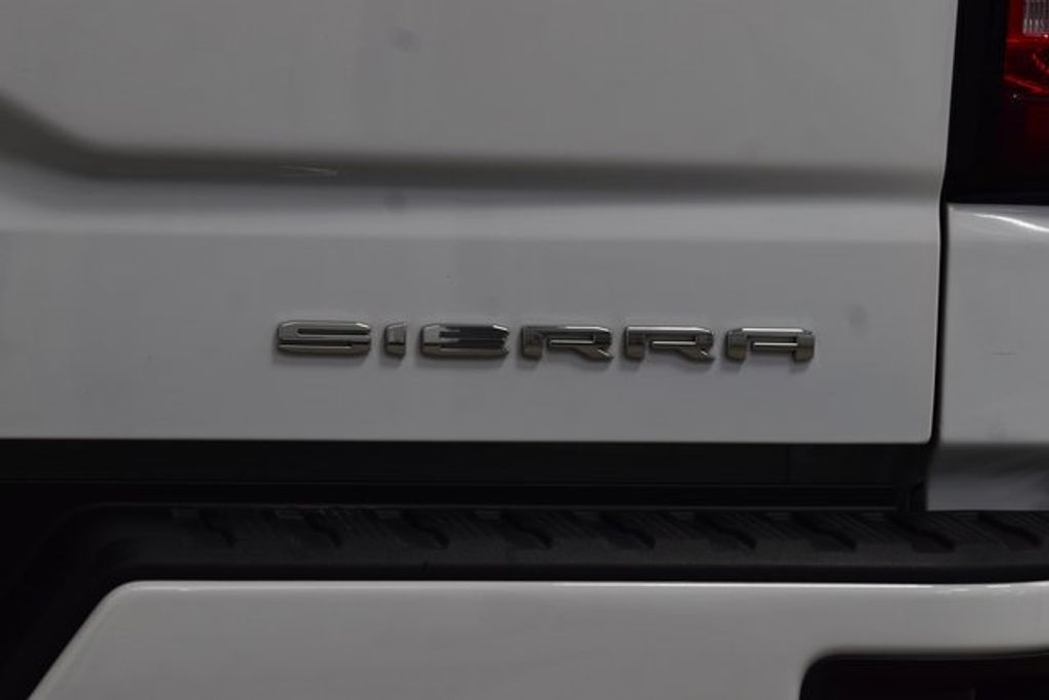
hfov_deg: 19.5
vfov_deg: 13.0
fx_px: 3060
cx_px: 524
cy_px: 350
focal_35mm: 105
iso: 500
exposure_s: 1/30
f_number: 7.1
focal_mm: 70
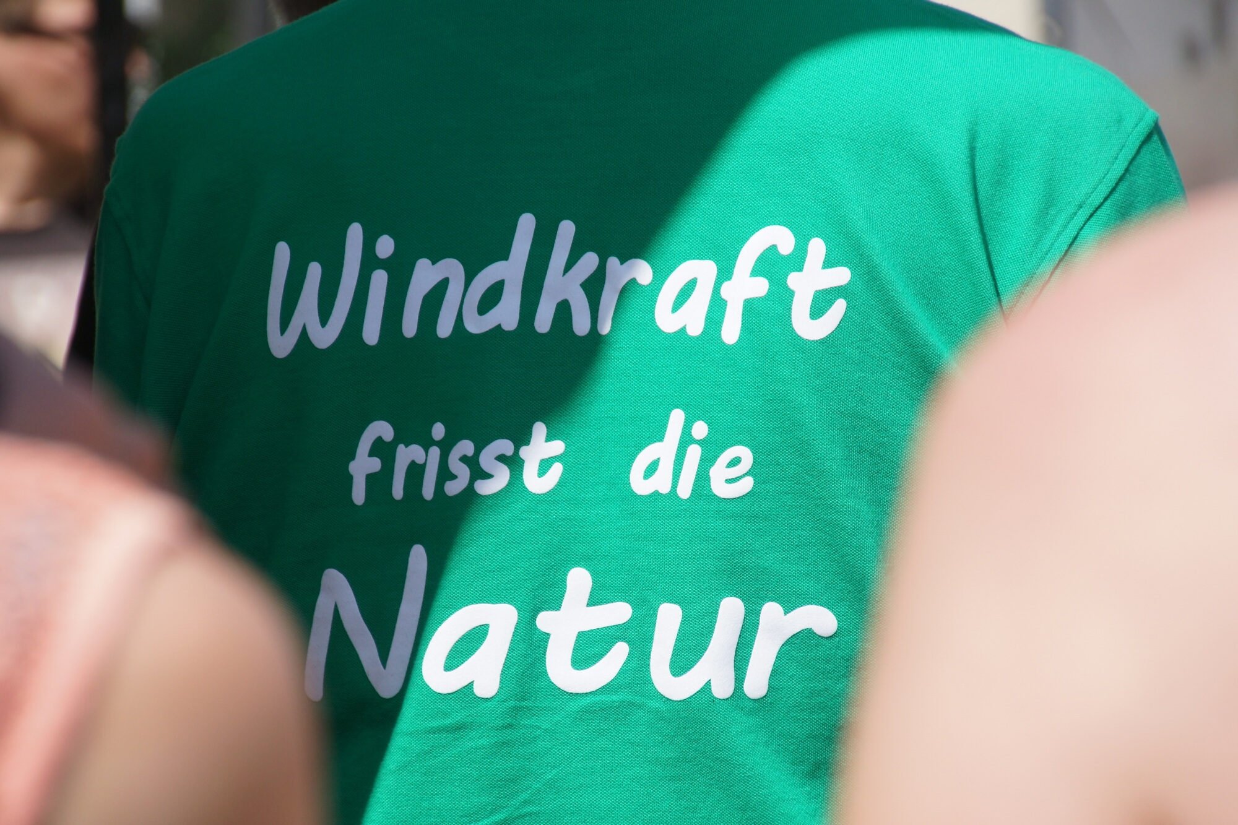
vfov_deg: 4.6
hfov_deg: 6.9
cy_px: 412
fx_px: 10315
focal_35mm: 300
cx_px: 619
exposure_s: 1/500
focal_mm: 200
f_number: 8
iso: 200
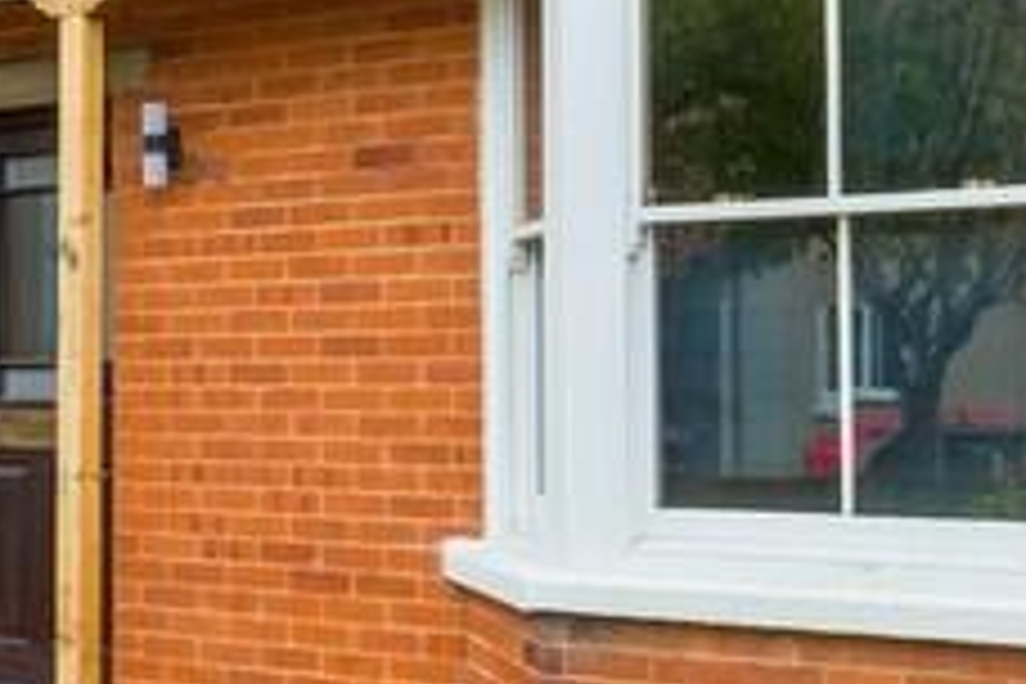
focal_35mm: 72
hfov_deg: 27.9
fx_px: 2052
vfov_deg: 18.9
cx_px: 324
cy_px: 230
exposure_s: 1/60
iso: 160
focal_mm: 10.4
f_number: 9
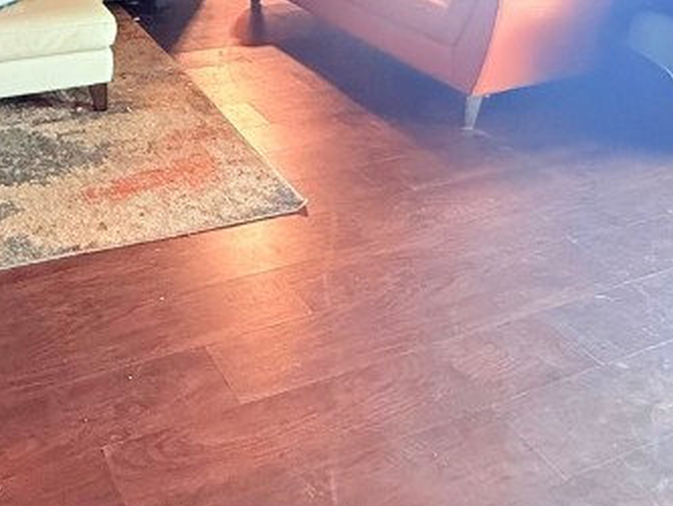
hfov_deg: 42.0
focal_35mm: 43
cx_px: 141
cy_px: -113
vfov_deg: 28.8
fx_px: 836
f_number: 2.2
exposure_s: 1/60
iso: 1000
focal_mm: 2.22
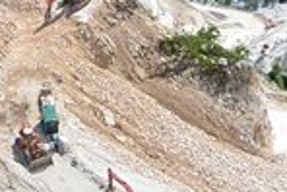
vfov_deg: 5.9
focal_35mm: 226
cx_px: 188
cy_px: -204
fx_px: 1803
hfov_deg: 9.1
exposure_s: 1/1000
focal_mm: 11
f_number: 5
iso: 160
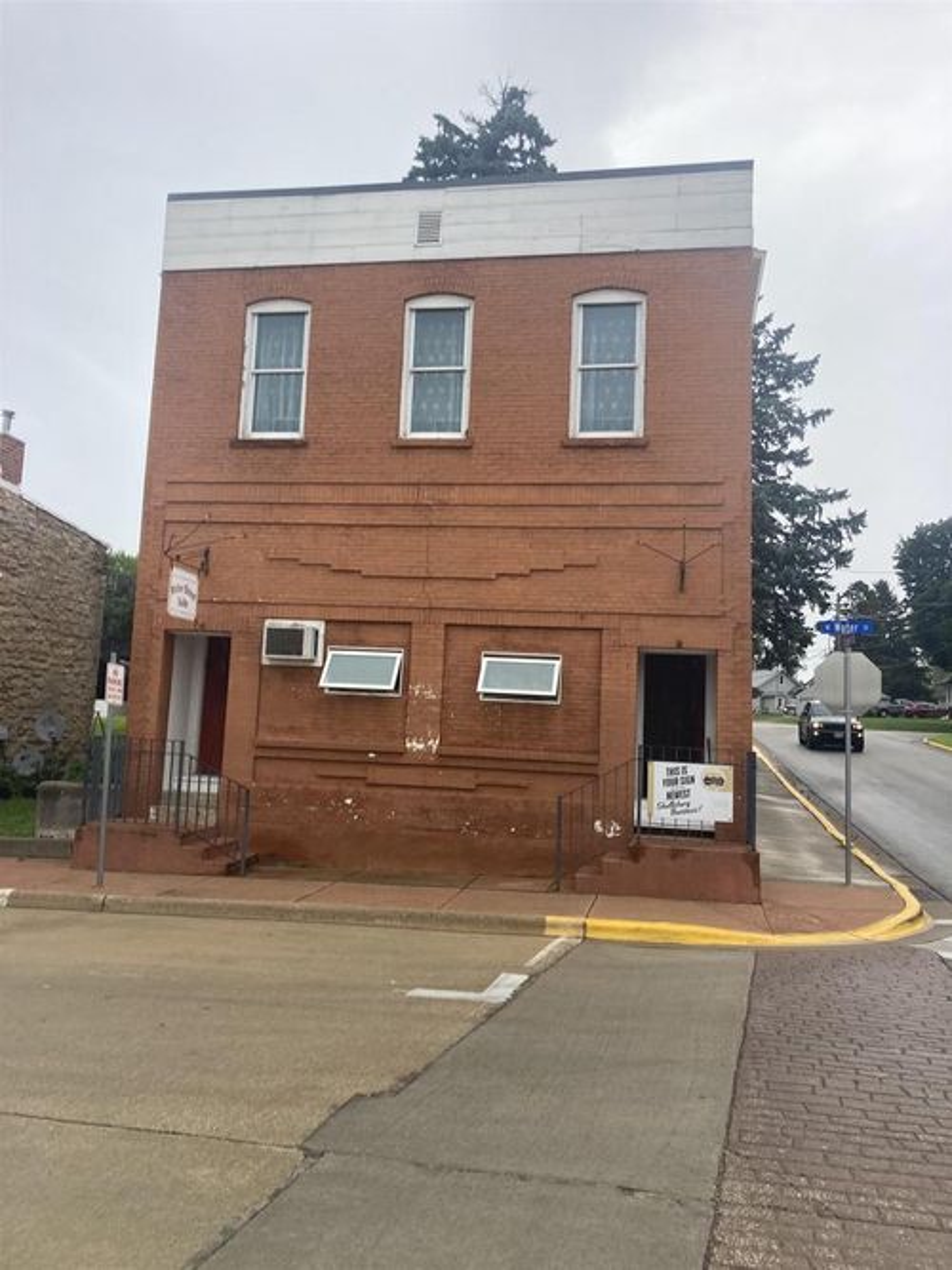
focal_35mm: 28
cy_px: 635
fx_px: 1027
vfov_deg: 63.5
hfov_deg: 49.7
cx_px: 476
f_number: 1.8
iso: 20
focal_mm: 3.99
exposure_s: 1/311
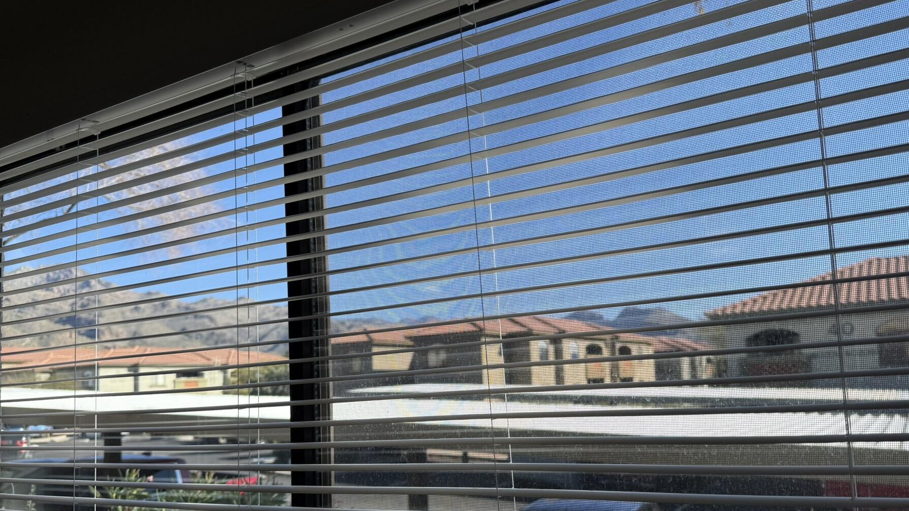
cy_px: 314
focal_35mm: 30
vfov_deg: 38.7
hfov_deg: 64.1
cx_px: 505
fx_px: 723
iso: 80
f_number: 1.78
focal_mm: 6.76
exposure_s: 1/2299
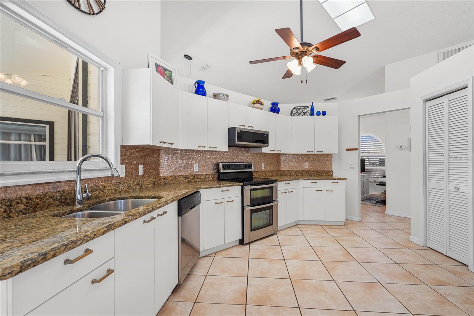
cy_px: 158
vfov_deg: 73.7
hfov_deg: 96.7
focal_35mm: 16
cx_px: 237
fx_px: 211
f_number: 9
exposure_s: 1/3
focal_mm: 16
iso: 250
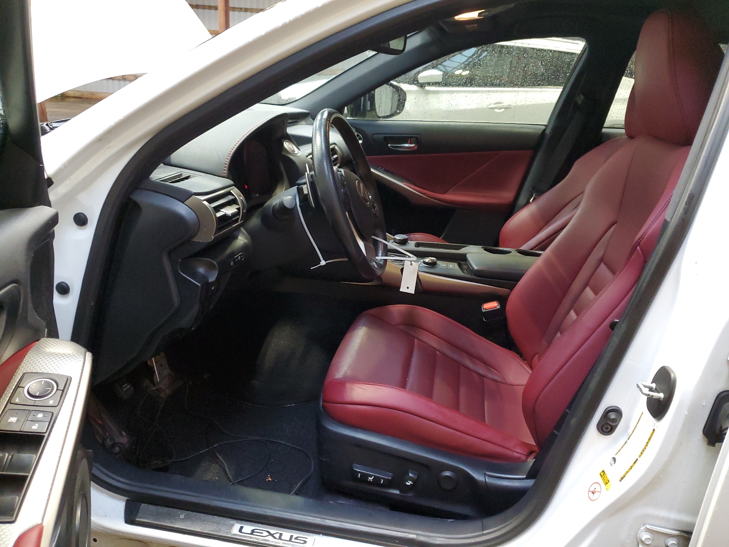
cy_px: 274
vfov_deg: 53.1
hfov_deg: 67.3
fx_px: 548
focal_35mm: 26
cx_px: 364
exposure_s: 1/60.2
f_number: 1.5
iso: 289
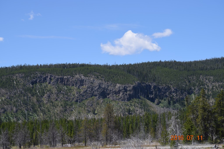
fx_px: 746
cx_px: 112
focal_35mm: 120
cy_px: 74
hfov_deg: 17.1
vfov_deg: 11.4
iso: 200
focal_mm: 80
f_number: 6.3
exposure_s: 1/640
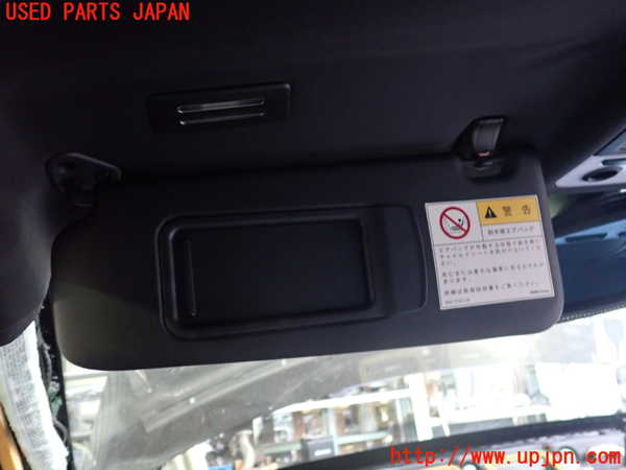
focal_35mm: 30
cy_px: 235
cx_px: 313
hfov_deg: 60.0
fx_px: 543
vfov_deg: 46.8
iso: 800
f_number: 2.3
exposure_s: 1/13
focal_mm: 5.4
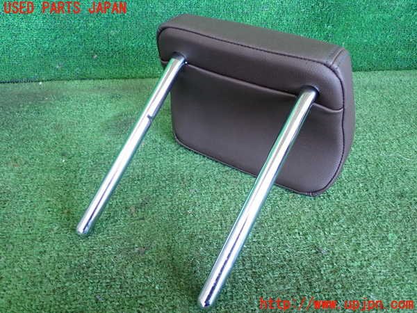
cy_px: 156
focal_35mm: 36
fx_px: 434
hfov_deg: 51.4
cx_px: 208
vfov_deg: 39.7
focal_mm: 6.37
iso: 640
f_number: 2.5
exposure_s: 1/125
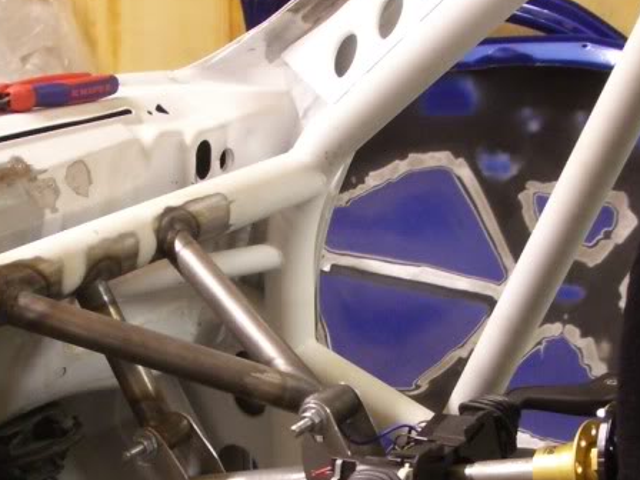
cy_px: 459
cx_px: 327
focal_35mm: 80
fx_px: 1479
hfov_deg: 24.4
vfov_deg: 18.1
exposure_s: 1/8
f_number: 2.6
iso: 200
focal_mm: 5.8
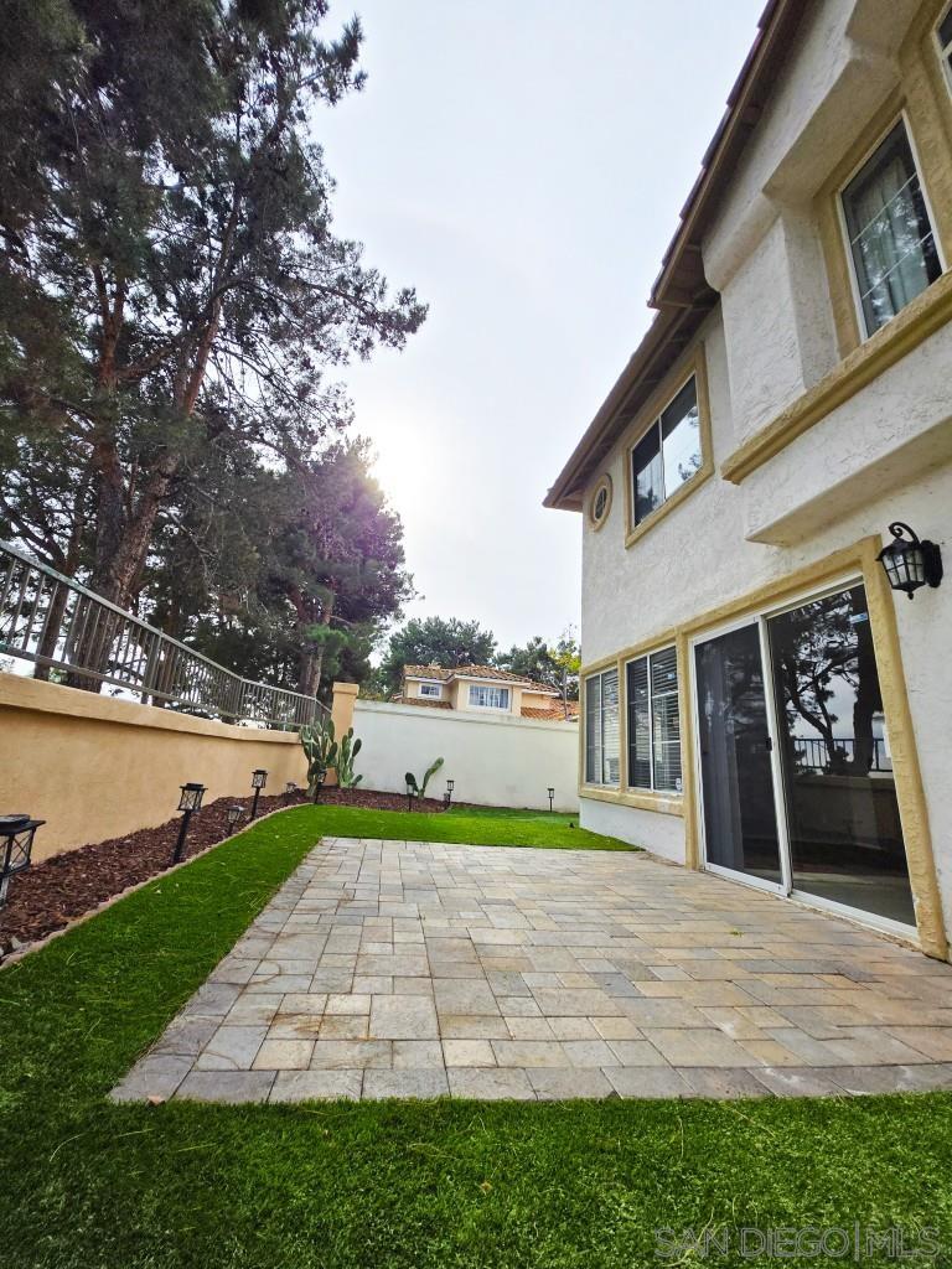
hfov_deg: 89.9
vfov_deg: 106.2
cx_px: 476
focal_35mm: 13
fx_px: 477
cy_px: 634
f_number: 2.2
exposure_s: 1/1248
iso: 25
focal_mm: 1.7
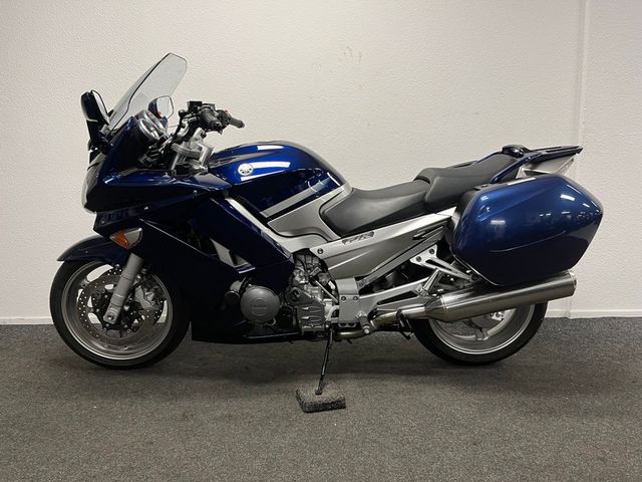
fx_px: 482
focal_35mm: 26
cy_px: 241
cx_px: 321
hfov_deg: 67.3
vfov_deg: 53.1
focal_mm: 5.1
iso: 80
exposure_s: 1/50
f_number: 1.6
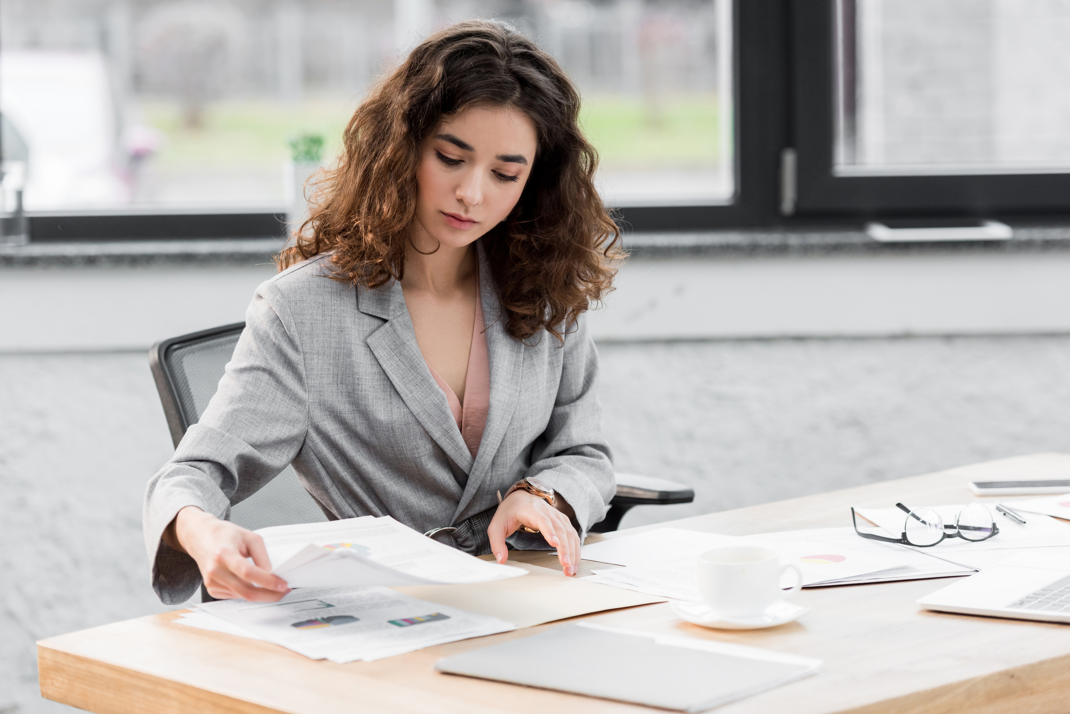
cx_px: 535
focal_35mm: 112
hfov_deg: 18.3
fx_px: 3330
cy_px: 357
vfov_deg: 12.2
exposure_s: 1/100
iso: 500
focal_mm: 112
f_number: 3.5
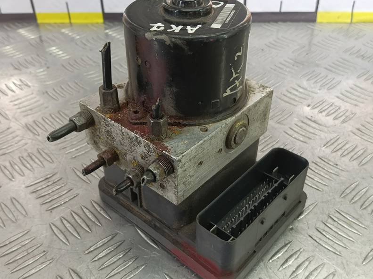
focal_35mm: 35
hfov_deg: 52.6
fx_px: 377
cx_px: 188
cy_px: 142
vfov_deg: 40.7
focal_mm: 4.11
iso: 118
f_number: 1.6
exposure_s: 1/50
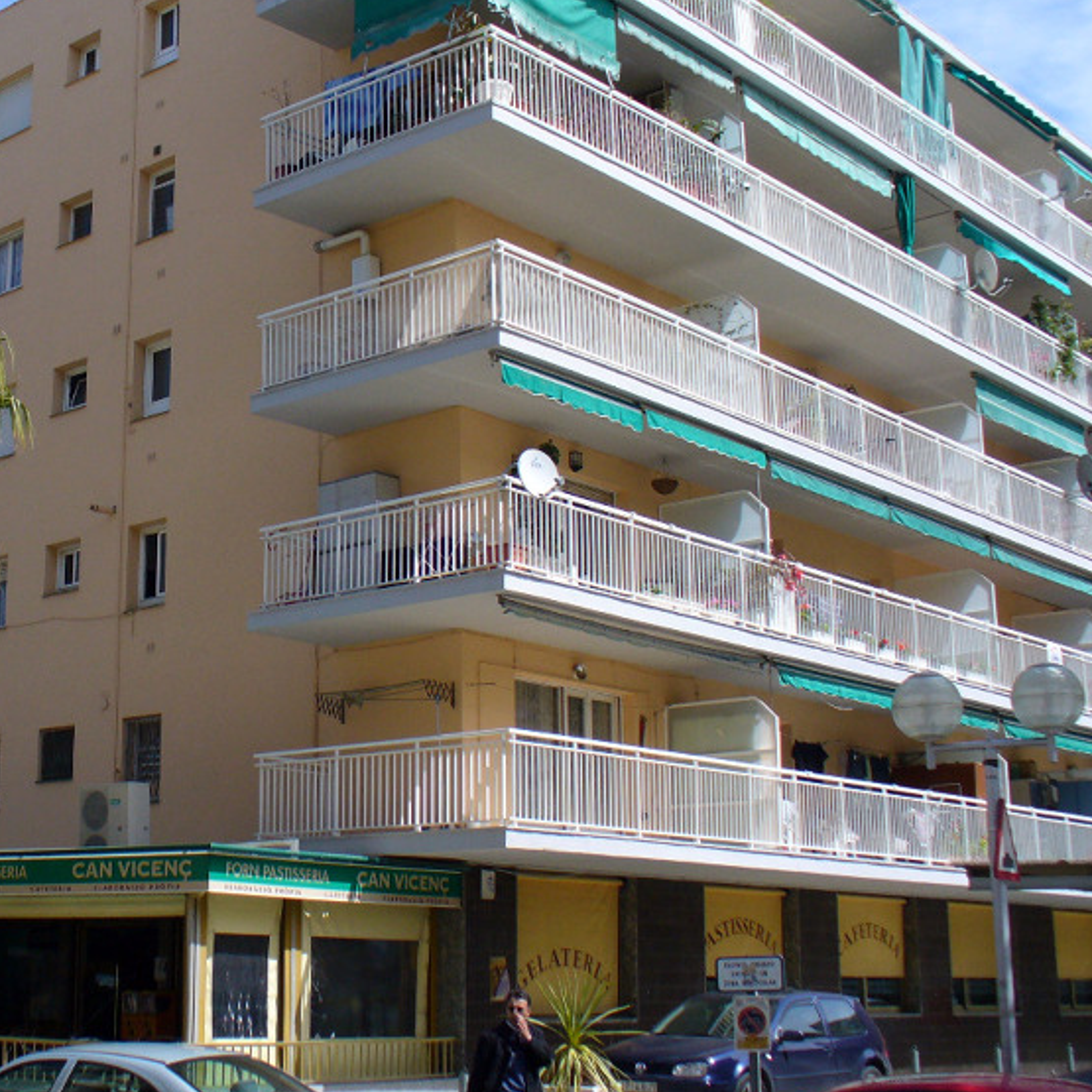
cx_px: 216
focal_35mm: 53
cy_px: 461
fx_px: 1892
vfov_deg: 32.1
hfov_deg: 31.4
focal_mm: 6.1
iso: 80
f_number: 5.6
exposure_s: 1/320
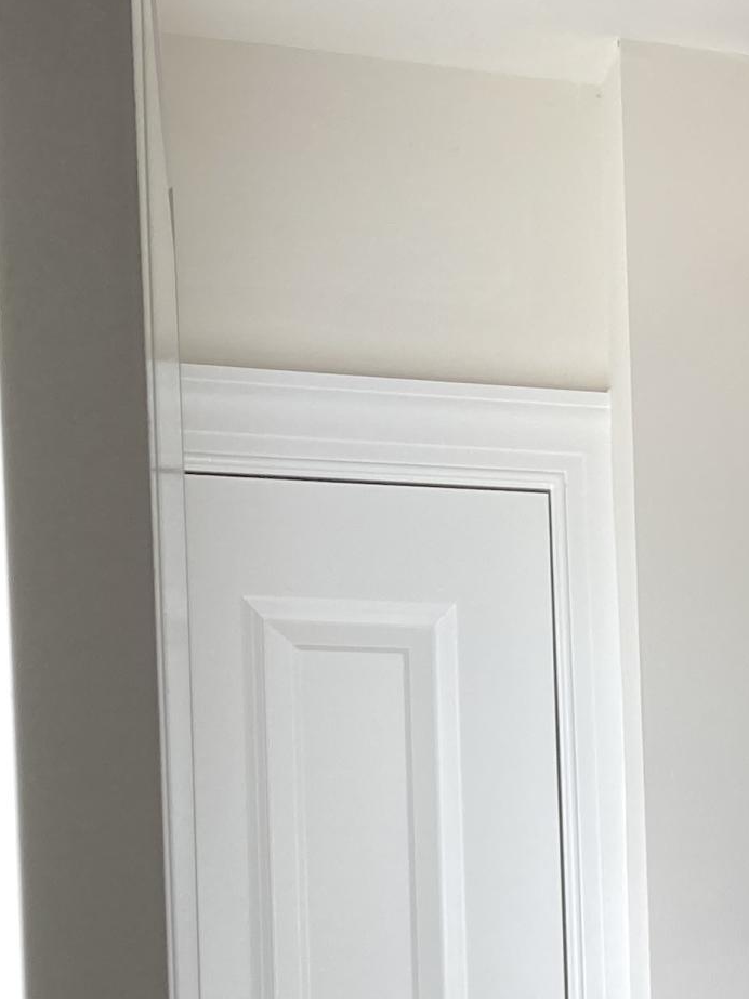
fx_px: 2626
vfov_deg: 20.4
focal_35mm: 91
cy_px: 1126
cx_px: 1362
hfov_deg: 14.3
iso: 32
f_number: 1.8
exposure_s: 1/120
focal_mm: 3.99
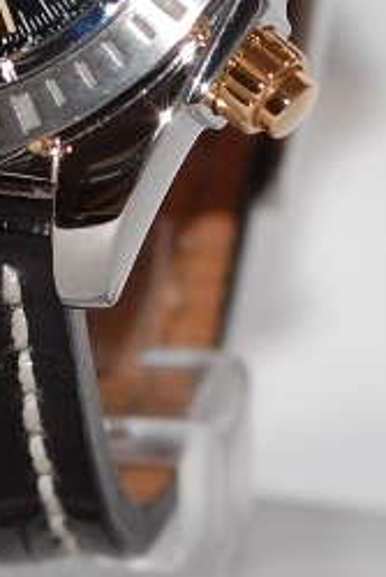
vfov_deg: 5.4
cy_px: -87
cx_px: -28
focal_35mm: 378
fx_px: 6074
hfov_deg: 3.6
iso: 200
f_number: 5.6
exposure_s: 1/125
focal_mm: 105
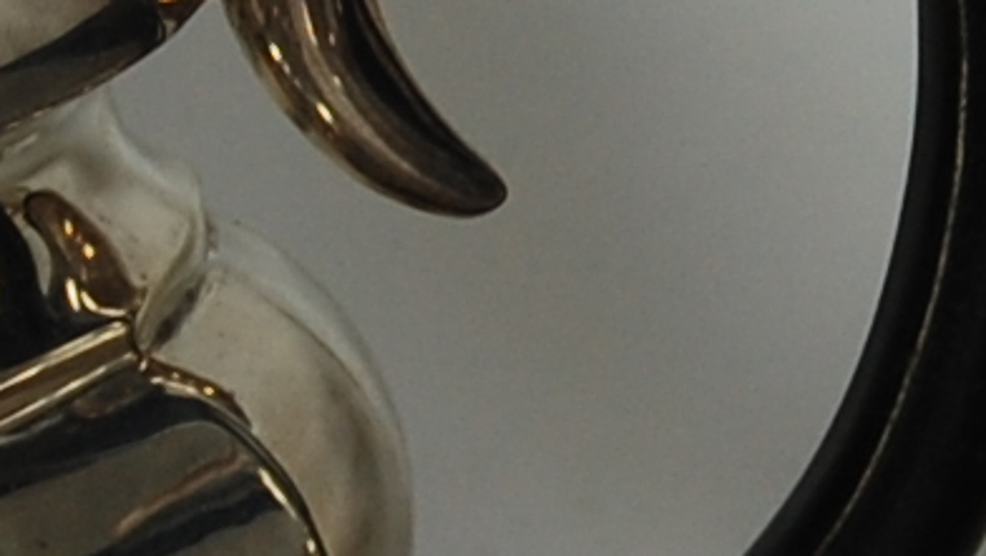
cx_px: 699
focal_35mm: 373
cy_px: 153
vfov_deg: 3.3
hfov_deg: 5.8
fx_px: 9758
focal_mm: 31
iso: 220
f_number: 5.6
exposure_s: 1/125
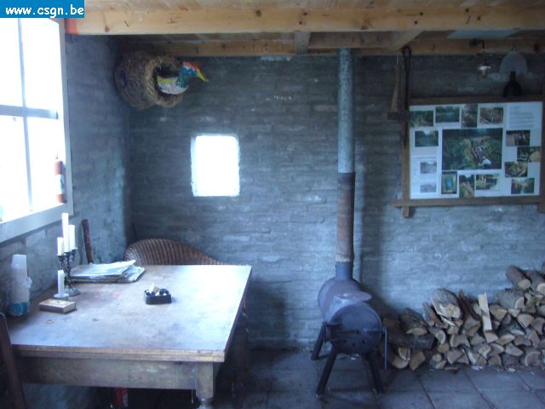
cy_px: 204
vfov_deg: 40.7
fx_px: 551
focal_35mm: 35
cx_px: 272
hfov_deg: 52.6
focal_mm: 5.8
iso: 200
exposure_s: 1/10
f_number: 2.8
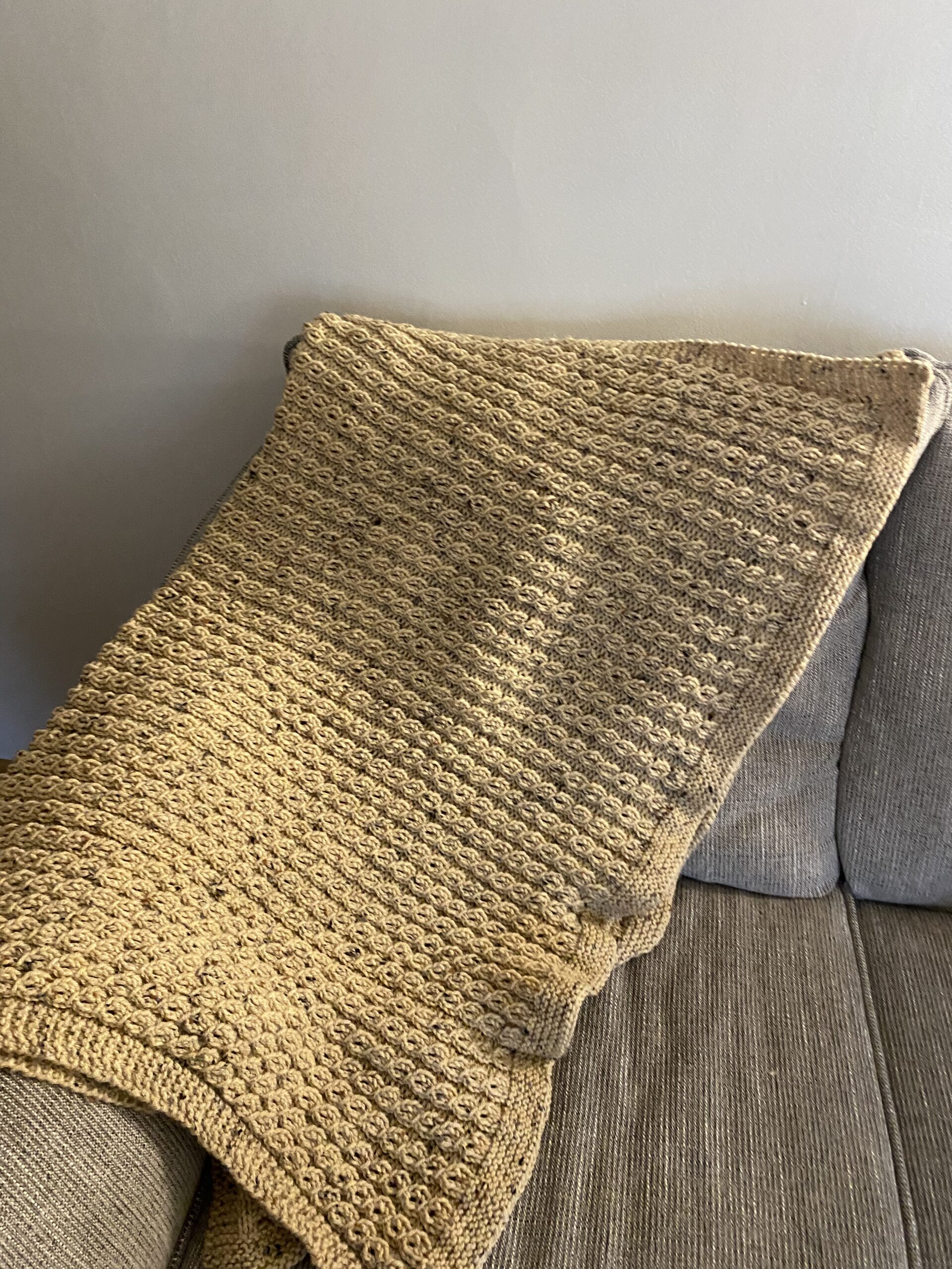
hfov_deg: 53.1
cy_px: 634
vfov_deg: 67.3
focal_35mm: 26
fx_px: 953
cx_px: 476
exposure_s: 1/30
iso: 500
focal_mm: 4.25
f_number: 1.8
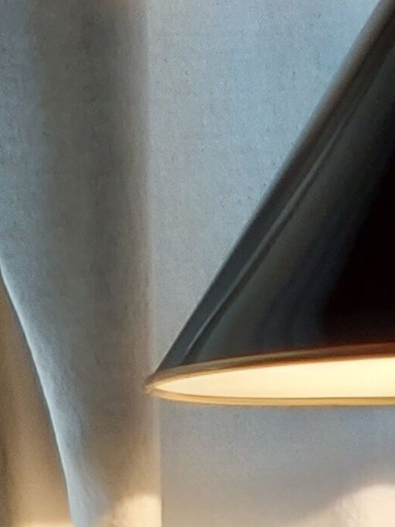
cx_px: 571
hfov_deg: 9.0
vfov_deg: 9.4
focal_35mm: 161
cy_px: 1621
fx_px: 2449
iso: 50
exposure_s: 1/60
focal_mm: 5.23
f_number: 1.8
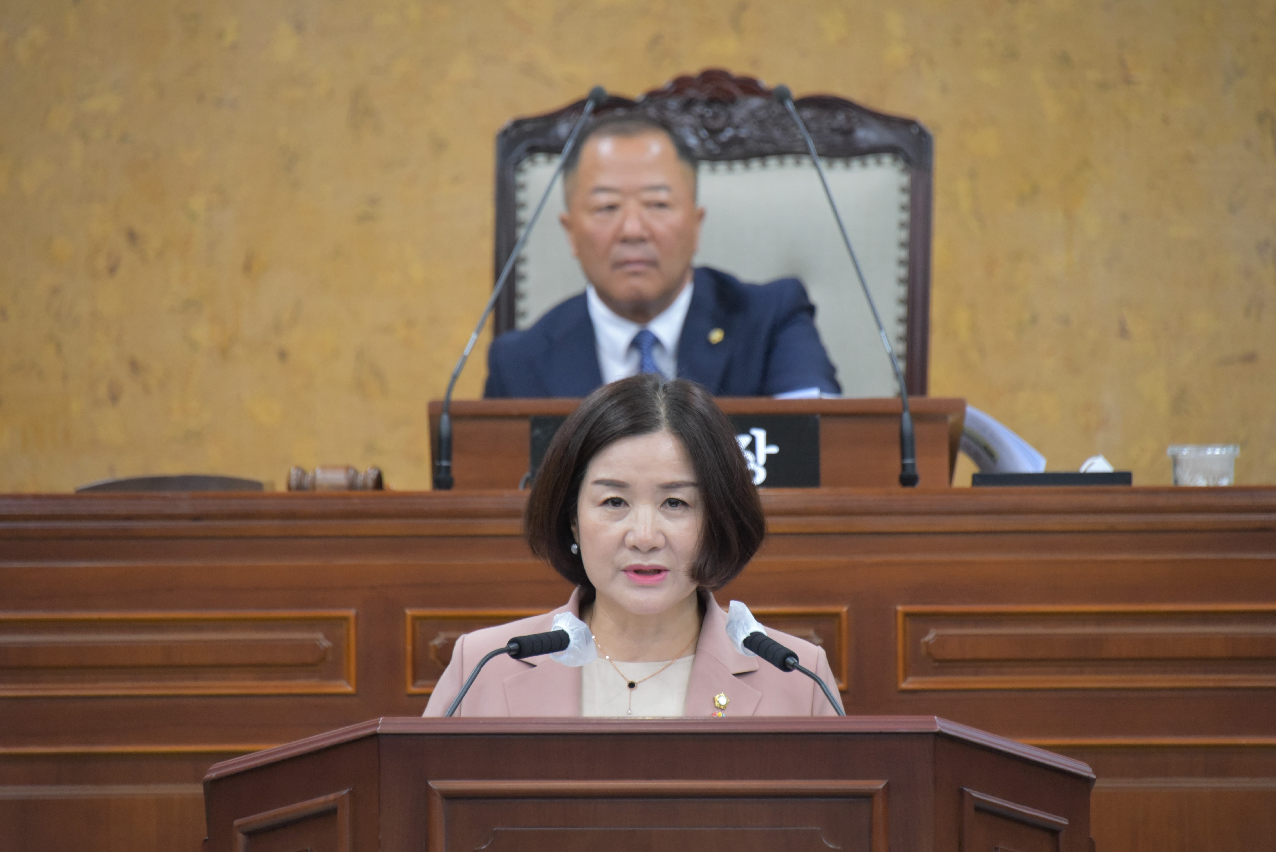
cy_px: 426
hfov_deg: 6.9
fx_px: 10637
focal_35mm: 300
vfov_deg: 4.6
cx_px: 638
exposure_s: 1/125
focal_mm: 300
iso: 3200
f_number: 5.6
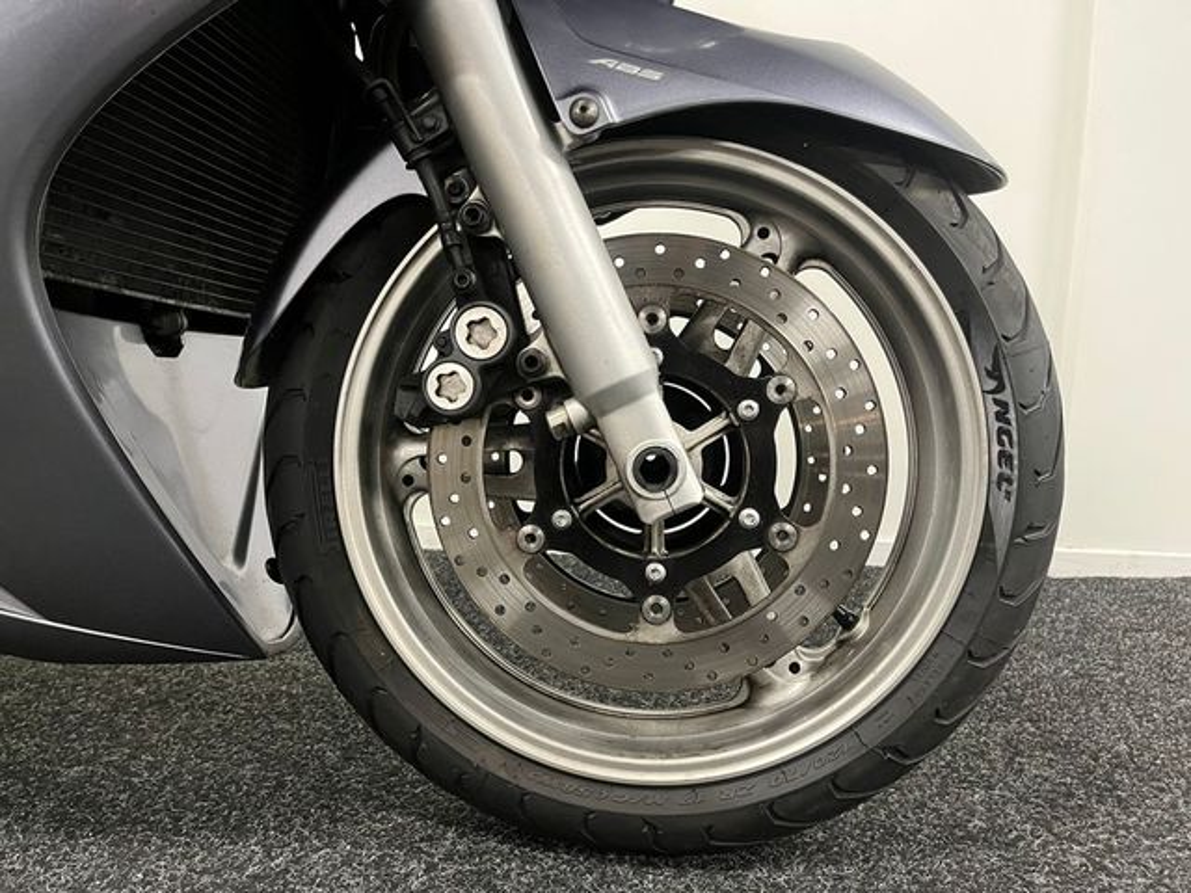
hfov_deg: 67.3
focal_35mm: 26
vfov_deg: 53.1
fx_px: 895
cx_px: 596
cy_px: 446
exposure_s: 1/50
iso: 400
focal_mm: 5.1
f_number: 1.6
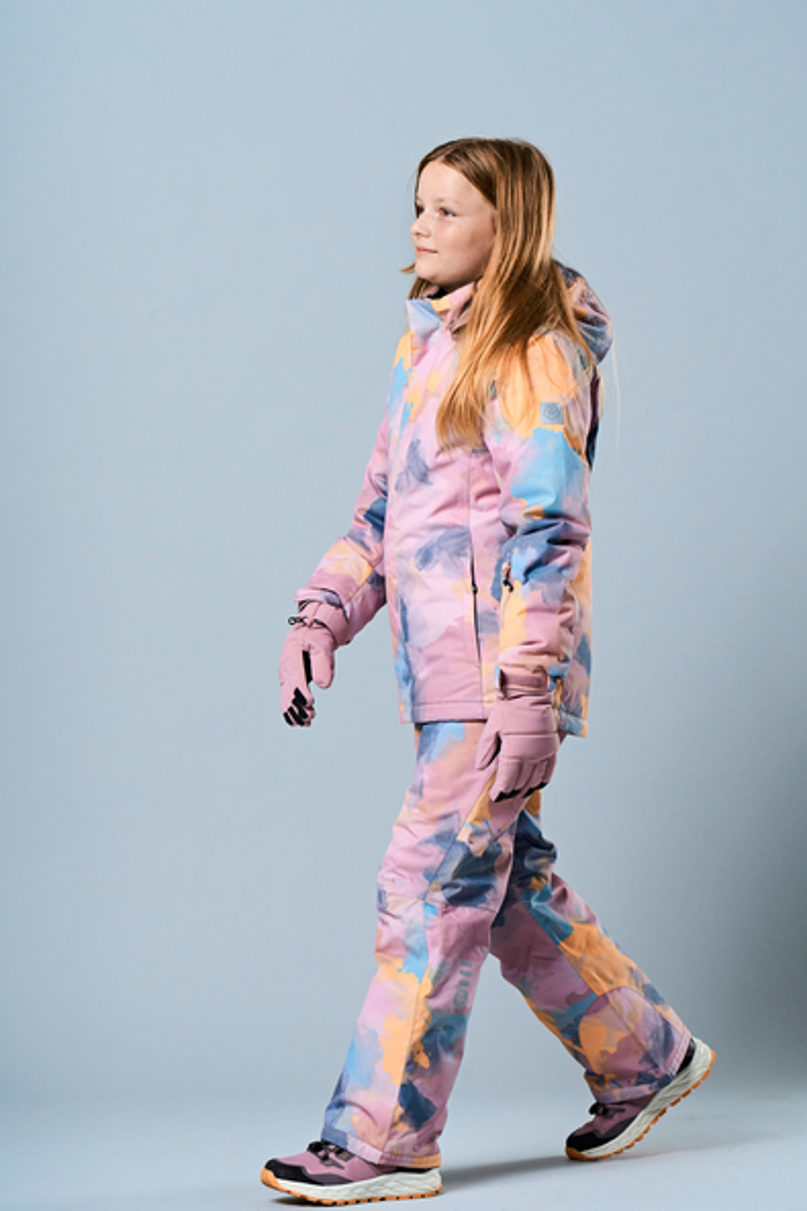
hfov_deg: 9.9
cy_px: 588
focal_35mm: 138
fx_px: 4643
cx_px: 416
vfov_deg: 14.9
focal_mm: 126
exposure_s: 1/400
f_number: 10
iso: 500
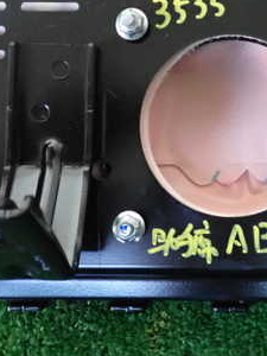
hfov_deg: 23.8
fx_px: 617
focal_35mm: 60
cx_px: 235
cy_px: 131
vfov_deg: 32.0
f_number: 2.3
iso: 2000
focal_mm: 5.4
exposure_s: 1/60
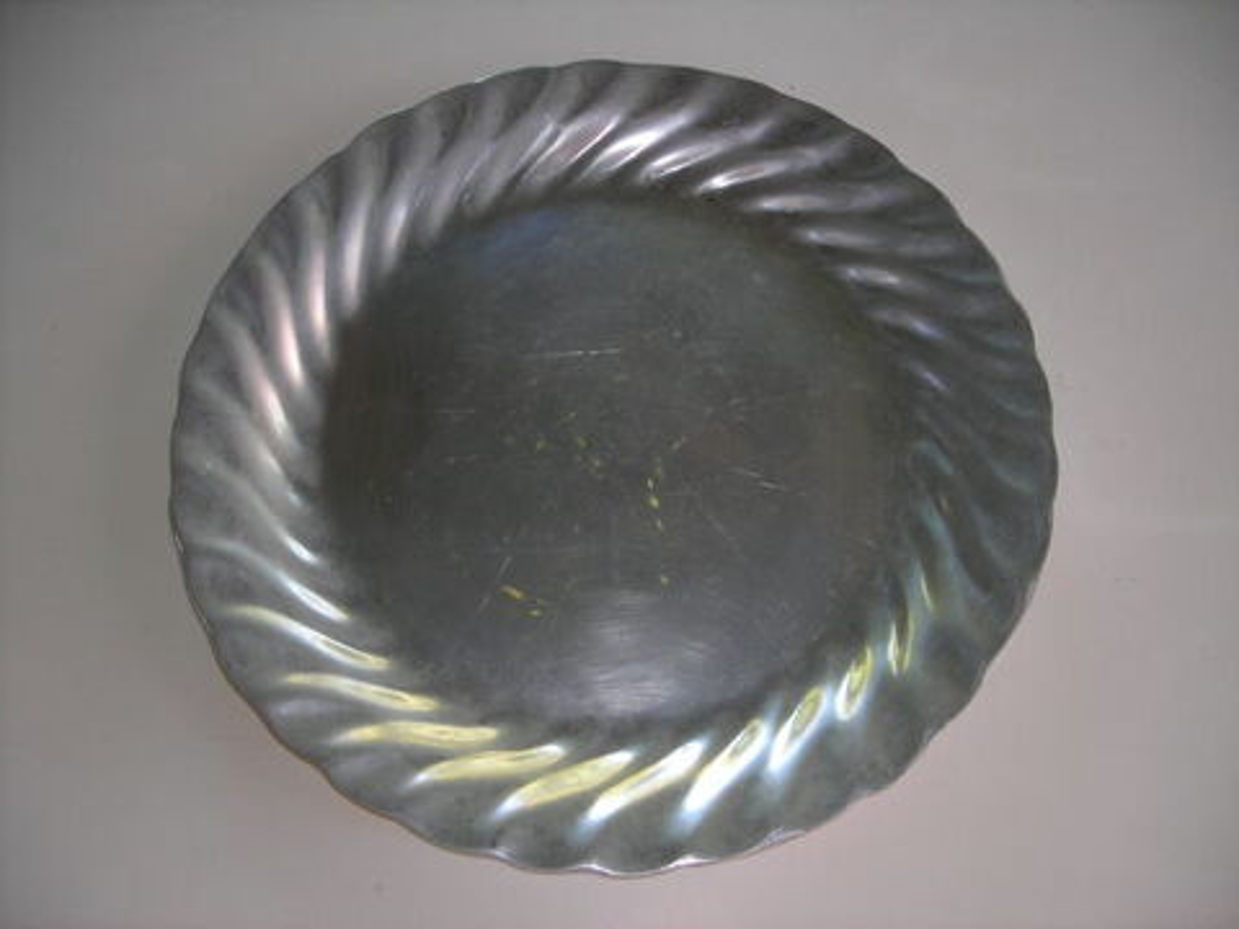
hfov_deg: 49.0
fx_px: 1360
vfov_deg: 37.7
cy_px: 464
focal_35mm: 38
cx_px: 620
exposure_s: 1/30
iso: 50
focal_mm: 6.3
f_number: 3.2
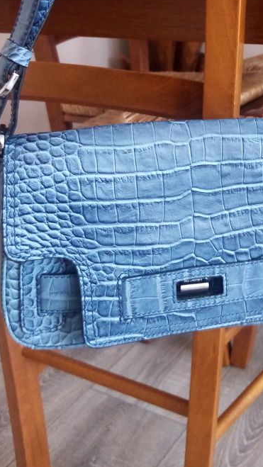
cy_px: 117
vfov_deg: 45.7
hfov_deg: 27.2
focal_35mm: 43
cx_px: 207
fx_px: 533
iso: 367
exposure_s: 1/33.3
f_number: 1.8
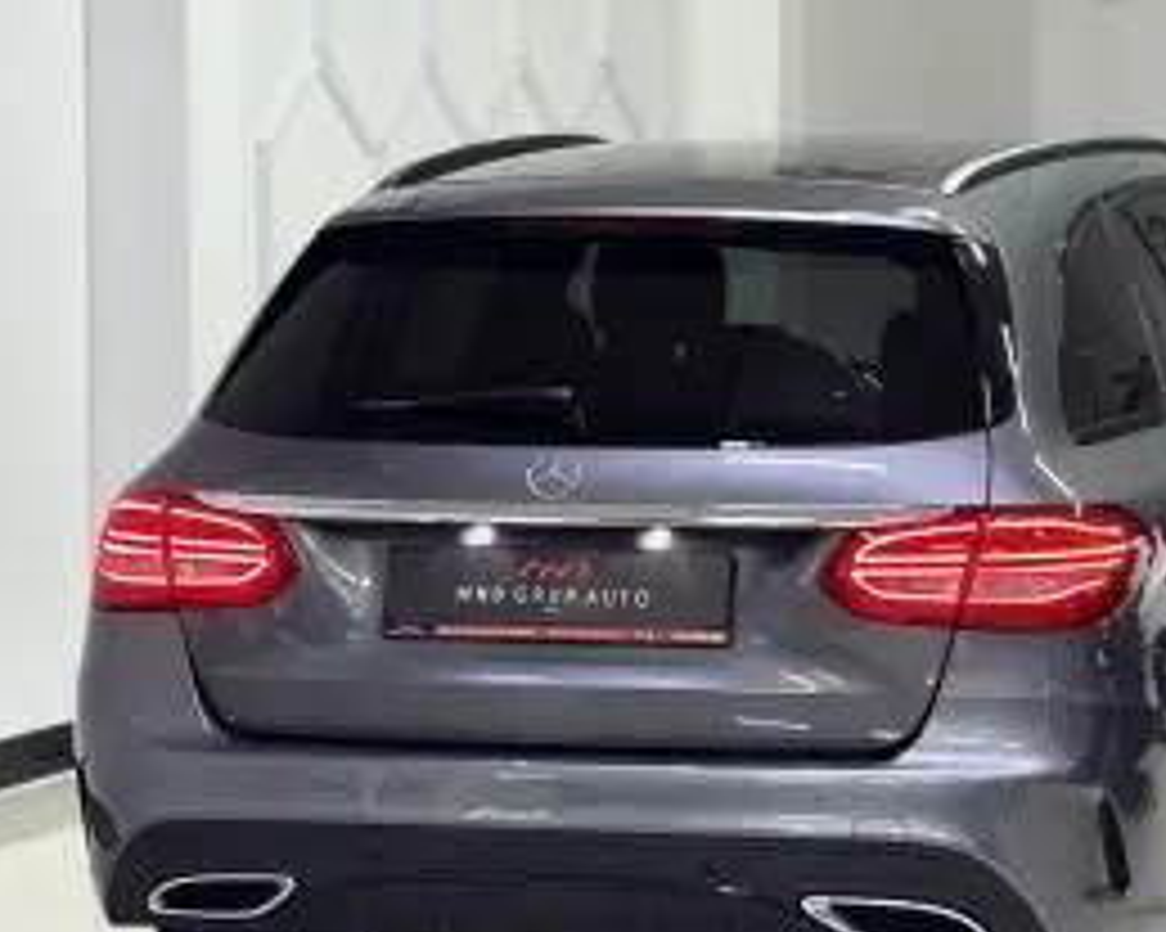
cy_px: 495
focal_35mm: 163
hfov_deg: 11.8
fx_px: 5623
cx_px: 797
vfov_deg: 9.5
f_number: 2.8
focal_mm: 15.66
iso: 500
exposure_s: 1/33
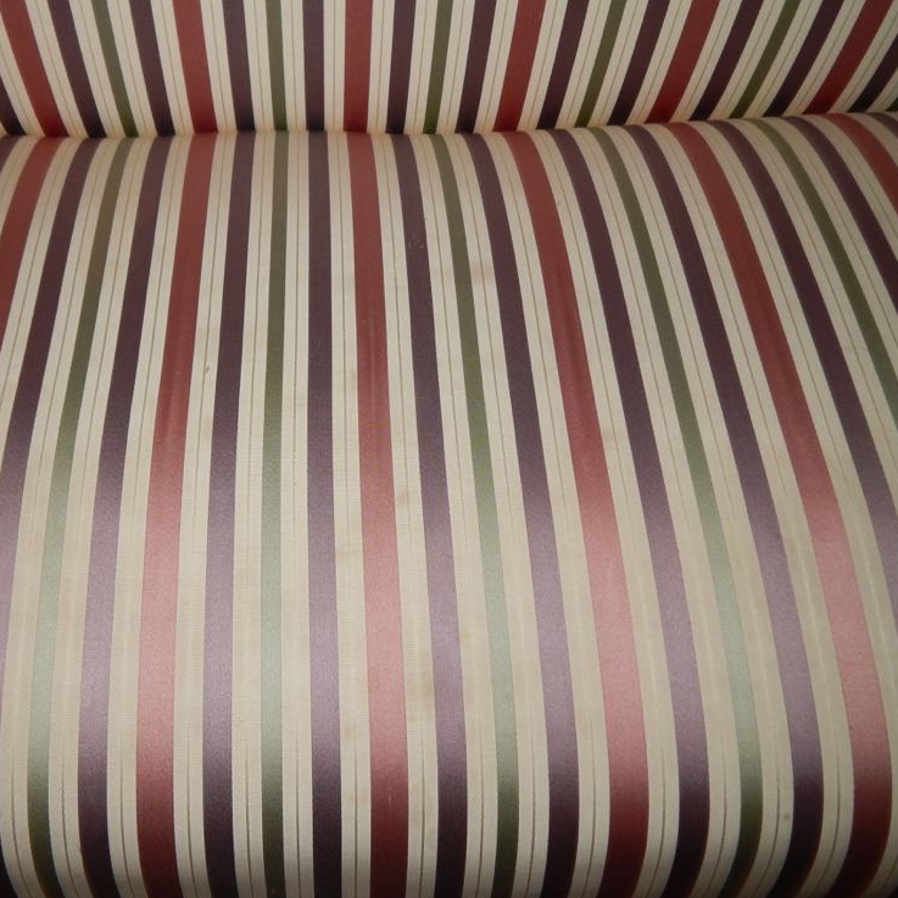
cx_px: 295
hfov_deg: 52.9
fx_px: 880
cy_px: 446
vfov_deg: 54.0
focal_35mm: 30
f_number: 6.1
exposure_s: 1/30
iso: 200
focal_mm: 4.5
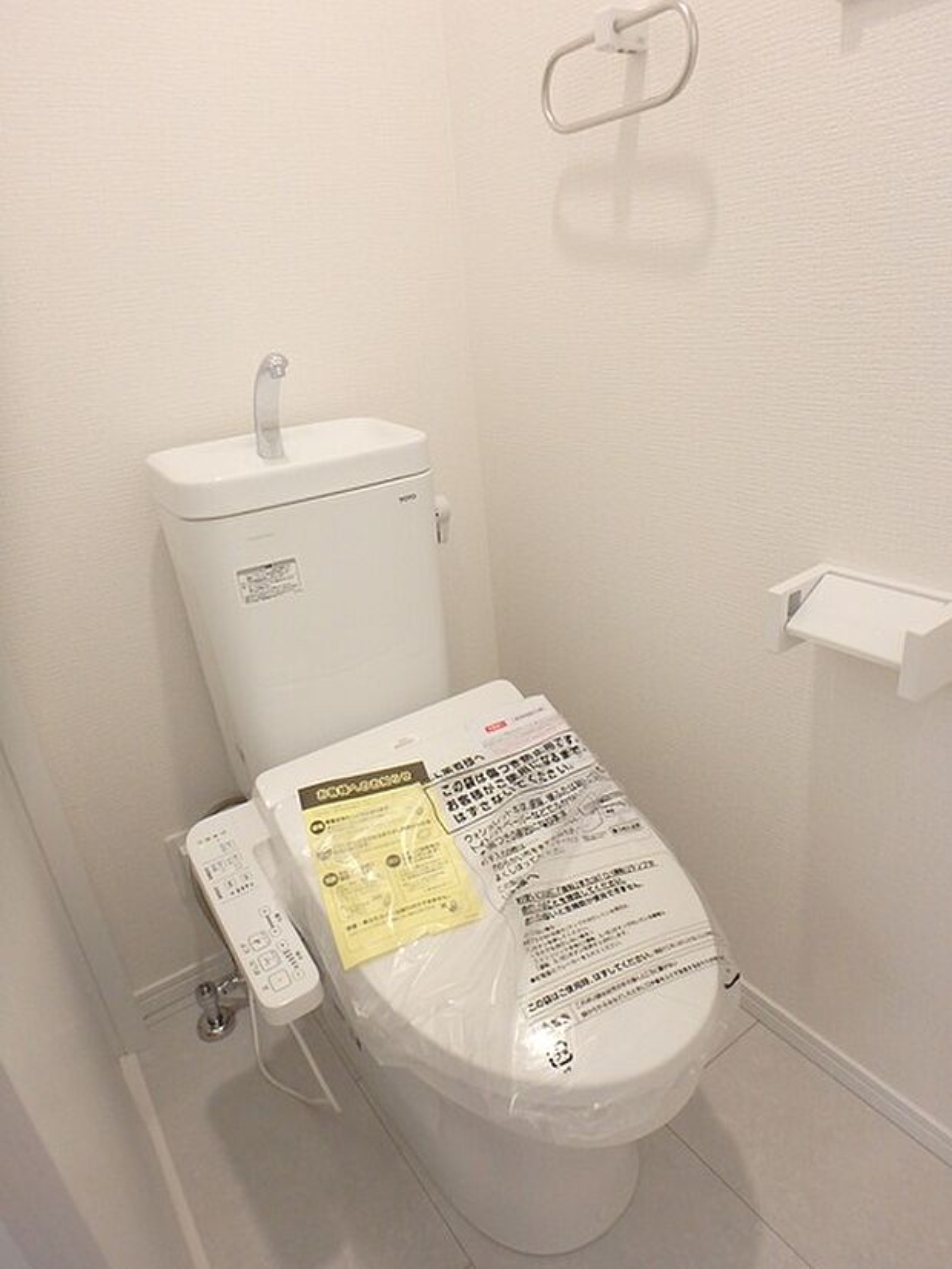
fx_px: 770
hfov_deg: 63.5
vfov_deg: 79.0
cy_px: 634
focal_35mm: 21
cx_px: 476
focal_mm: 3.7
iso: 400
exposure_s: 1/30
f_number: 3.5
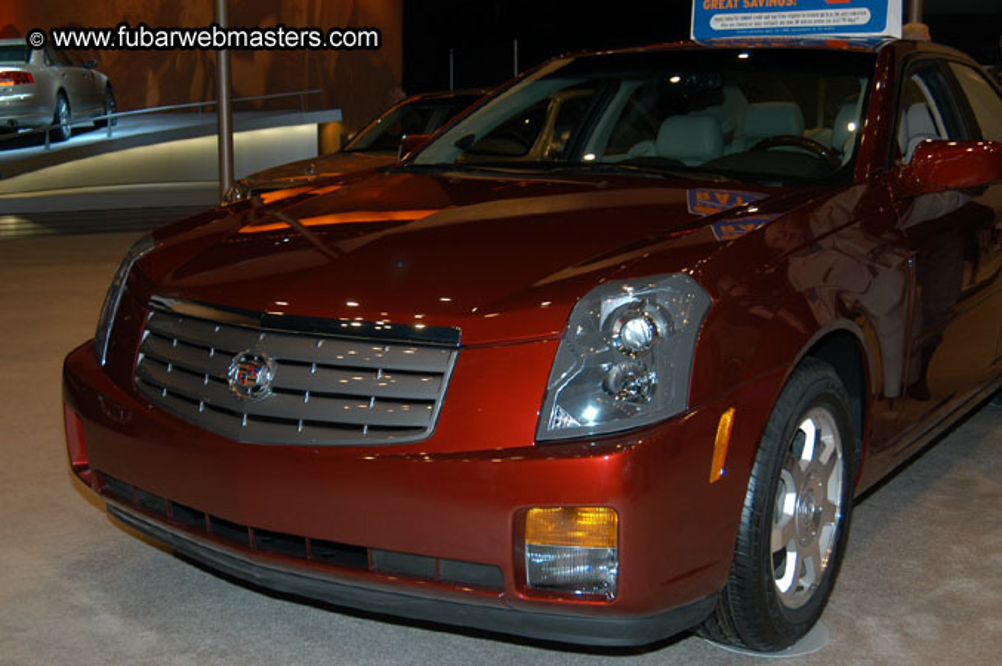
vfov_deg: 29.8
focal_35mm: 45
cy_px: 333
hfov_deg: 43.6
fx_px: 1251
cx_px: 501
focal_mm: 30
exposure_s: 1/60
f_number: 5
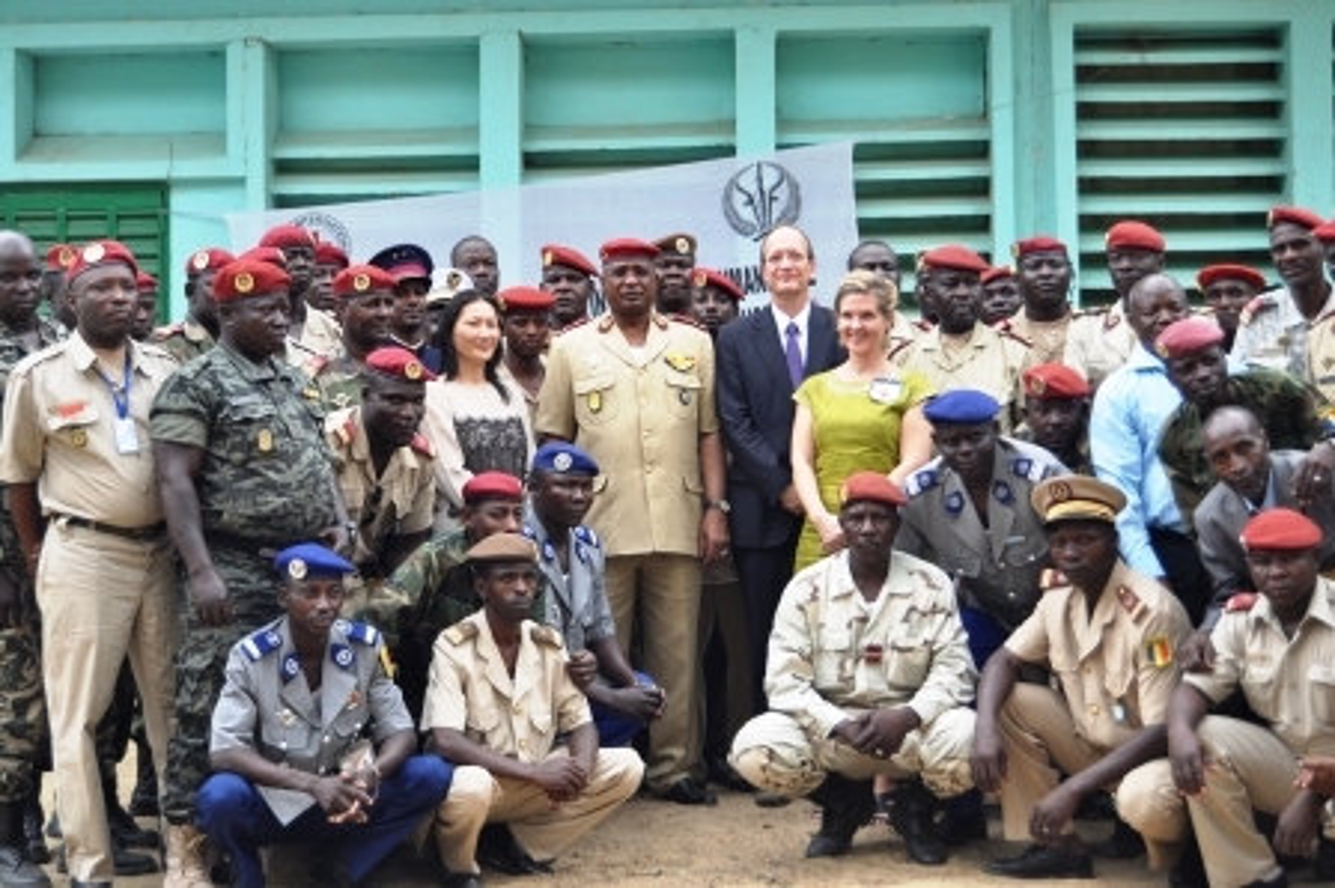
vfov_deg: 21.5
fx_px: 2334
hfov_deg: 31.9
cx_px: 668
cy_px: 444
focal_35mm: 63
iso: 200
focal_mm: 42
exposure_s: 1/200
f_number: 7.1
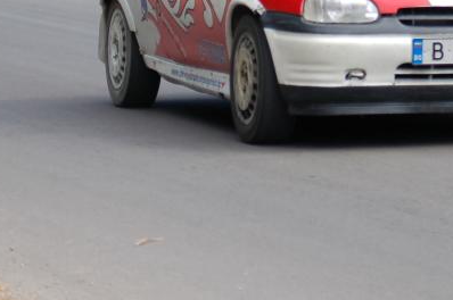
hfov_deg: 6.7
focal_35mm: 309
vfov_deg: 4.4
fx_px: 3882
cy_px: 14
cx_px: 385
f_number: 5.6
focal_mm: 80
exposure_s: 1/640
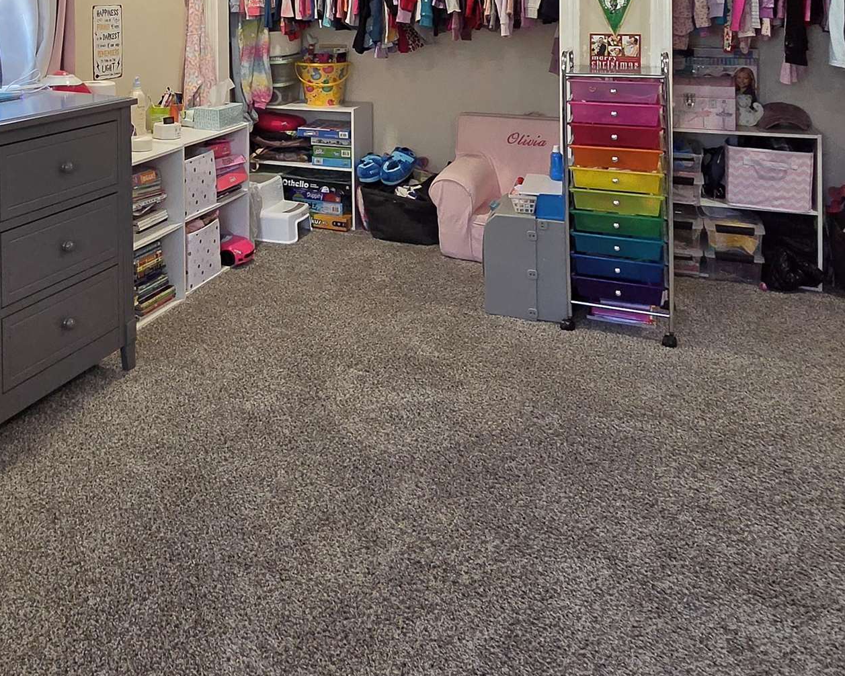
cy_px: 14
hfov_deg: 53.4
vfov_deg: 41.5
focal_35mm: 31
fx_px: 775
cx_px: 168
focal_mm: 2.2
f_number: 2.2
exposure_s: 1/120
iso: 320
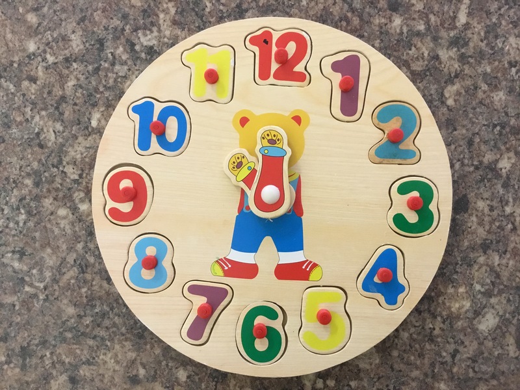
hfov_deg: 58.4
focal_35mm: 31
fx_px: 466
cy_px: 195
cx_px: 260
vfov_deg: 45.4
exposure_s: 1/33
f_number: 2.4
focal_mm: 3.3
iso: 200
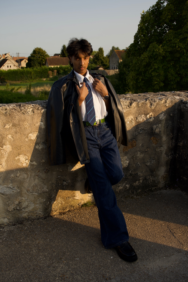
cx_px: 94
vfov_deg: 55.4
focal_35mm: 34
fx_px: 269
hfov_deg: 38.6
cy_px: 141
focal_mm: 34.3
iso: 100
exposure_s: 1/200
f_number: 8
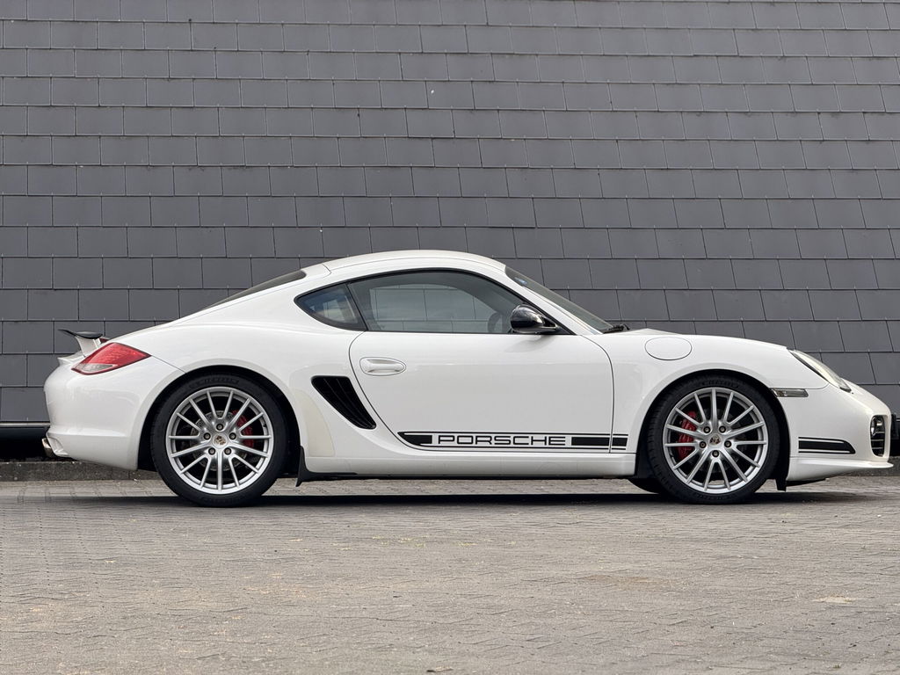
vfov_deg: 12.3
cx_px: 450
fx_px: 3120
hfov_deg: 16.4
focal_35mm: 120
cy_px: 338
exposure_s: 1/184
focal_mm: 15.66
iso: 64
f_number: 2.8
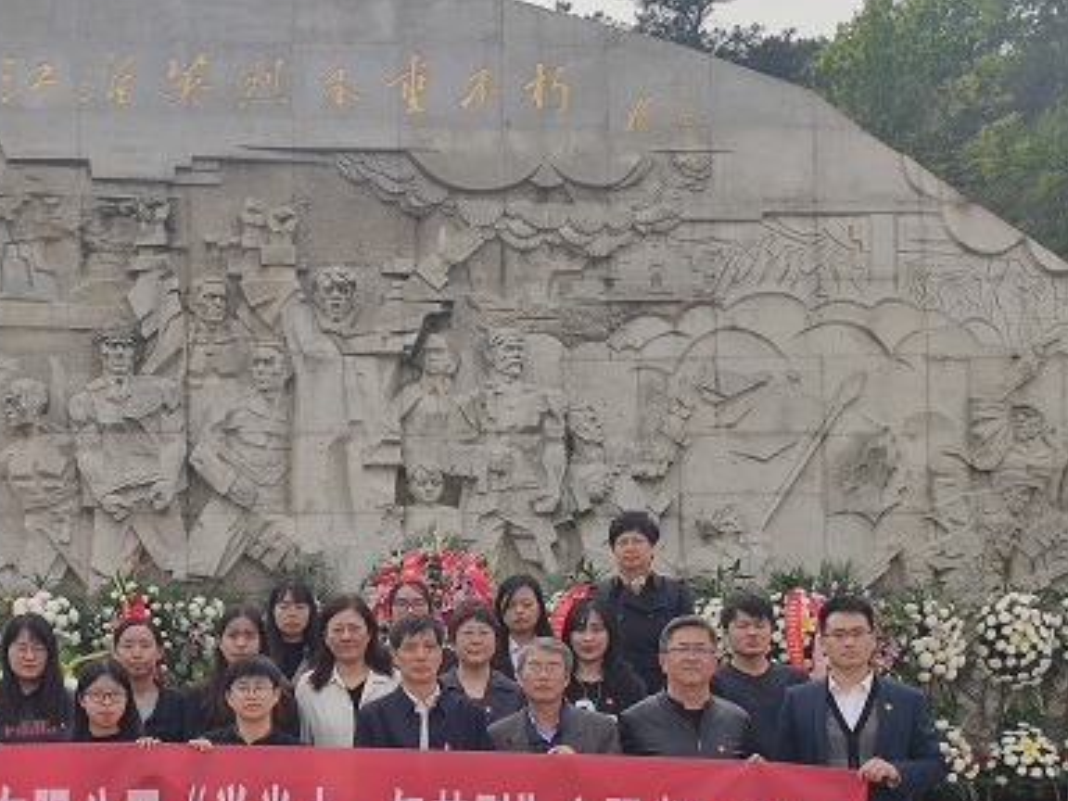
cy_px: 620
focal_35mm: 55
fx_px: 1697
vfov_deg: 26.2
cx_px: 314
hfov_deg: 34.4
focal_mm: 4.75
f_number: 1.75
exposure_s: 1/2793
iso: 112
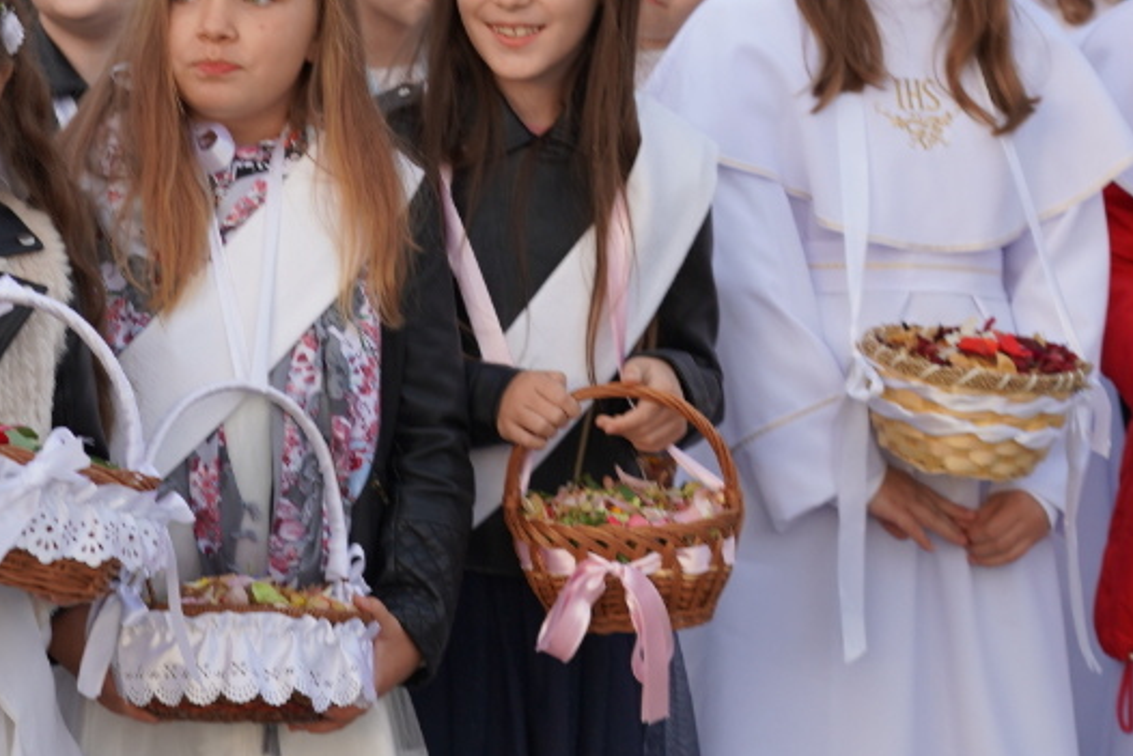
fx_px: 5761
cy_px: 74
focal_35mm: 183
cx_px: 90
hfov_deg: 11.2
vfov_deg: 7.5
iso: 200
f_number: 4
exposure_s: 1/160
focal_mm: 74
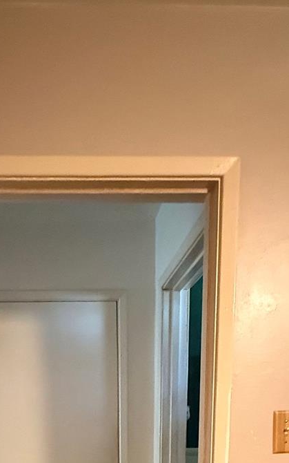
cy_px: 493
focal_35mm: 34
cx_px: 92
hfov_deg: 36.8
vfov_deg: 45.0
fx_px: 428
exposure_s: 1/40
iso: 1250
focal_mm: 2.22
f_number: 2.2
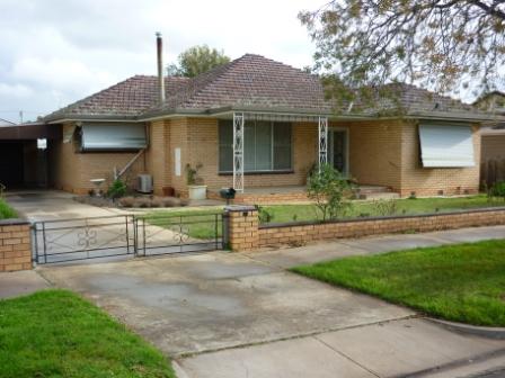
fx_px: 569
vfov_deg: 36.8
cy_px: 189
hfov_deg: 47.9
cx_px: 252
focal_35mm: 39
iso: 80
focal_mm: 6.4
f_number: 3
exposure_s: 1/320
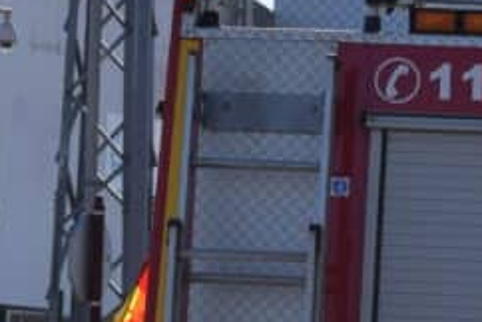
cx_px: 554
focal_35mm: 408
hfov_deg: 5.0
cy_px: 40
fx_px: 5476
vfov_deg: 3.4
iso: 200
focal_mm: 55
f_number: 10
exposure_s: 1/400
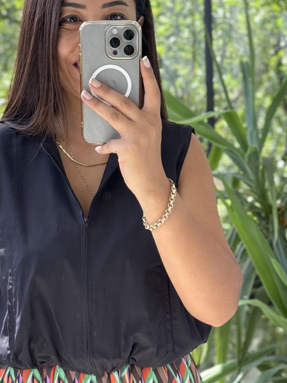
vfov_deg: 23.5
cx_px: 112
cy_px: 248
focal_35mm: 83
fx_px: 918
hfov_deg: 17.8
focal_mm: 6.76
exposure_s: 1/181
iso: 64
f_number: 1.78
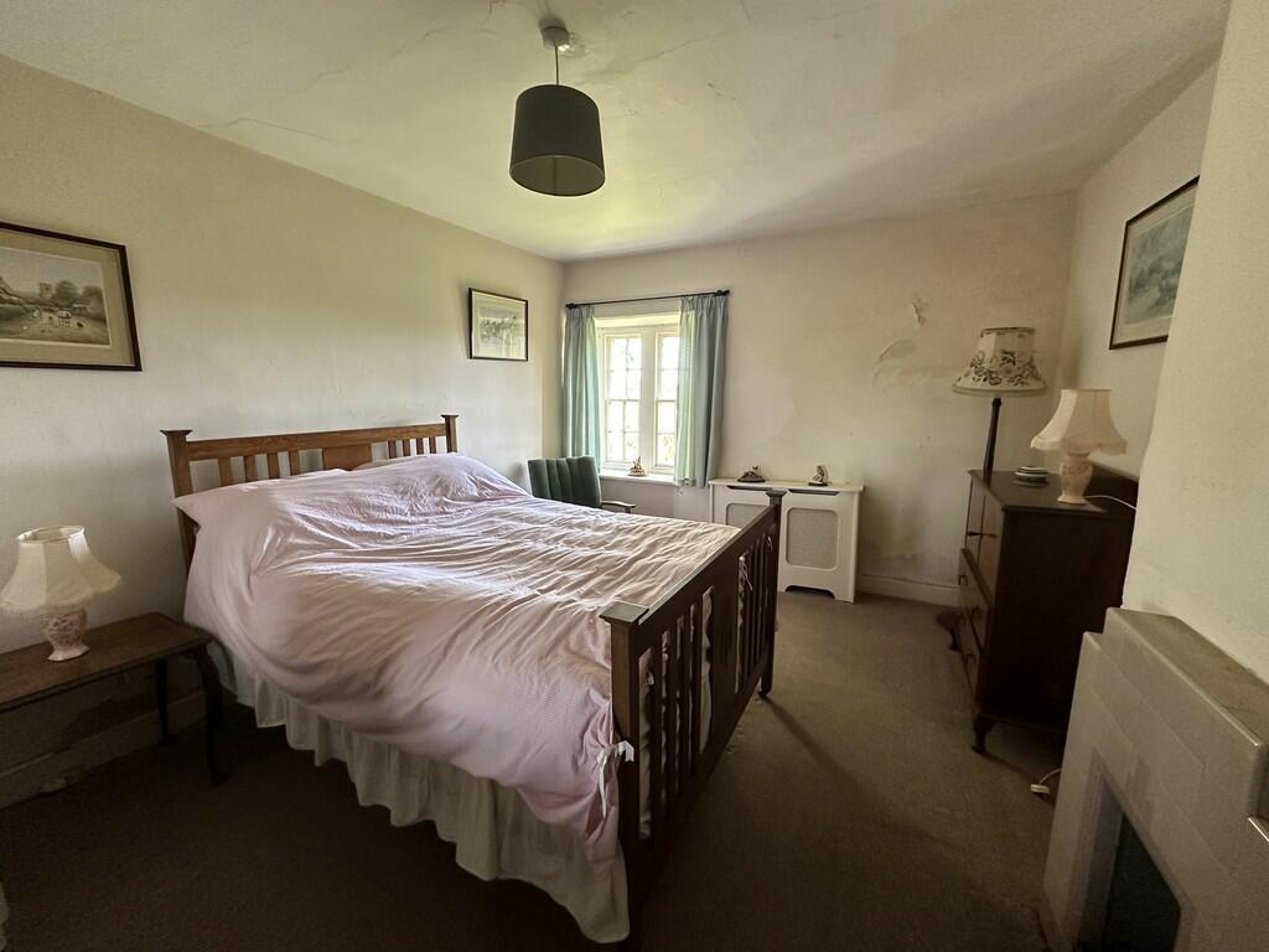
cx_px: 634
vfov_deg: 85.7
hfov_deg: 102.1
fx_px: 513
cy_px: 476
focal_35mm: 14
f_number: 2.2
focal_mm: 2.22
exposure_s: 1/60
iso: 320
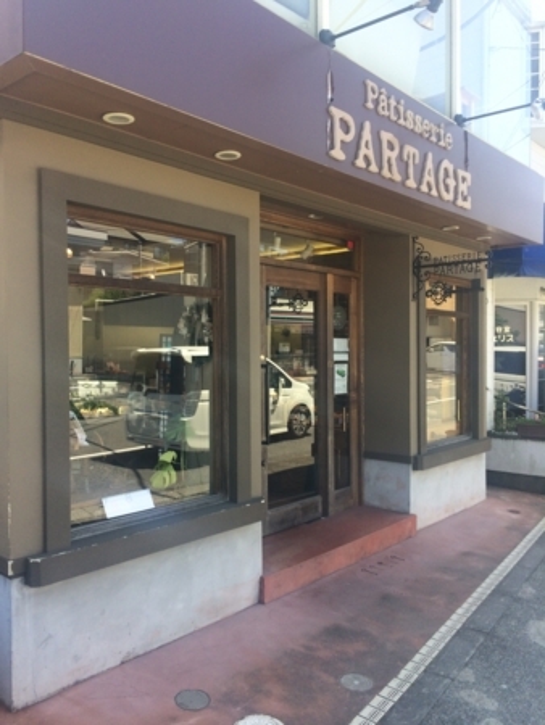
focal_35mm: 29
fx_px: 608
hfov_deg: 48.3
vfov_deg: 61.6
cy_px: 362
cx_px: 272
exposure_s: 1/339
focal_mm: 4.15
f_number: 2.2
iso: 32
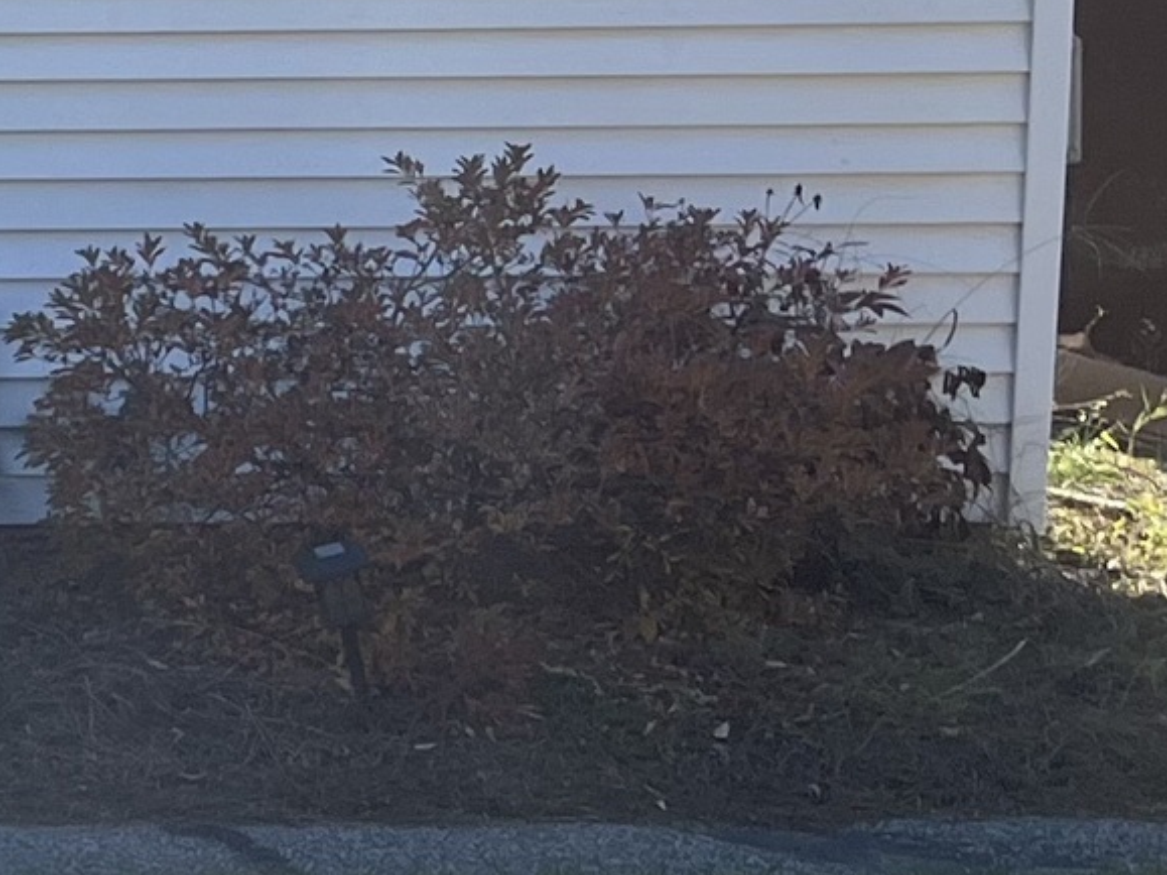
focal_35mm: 138
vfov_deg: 10.7
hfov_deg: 12.4
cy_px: 407
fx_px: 4651
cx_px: -1270
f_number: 1.6
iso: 50
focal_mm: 5.1
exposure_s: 1/1252
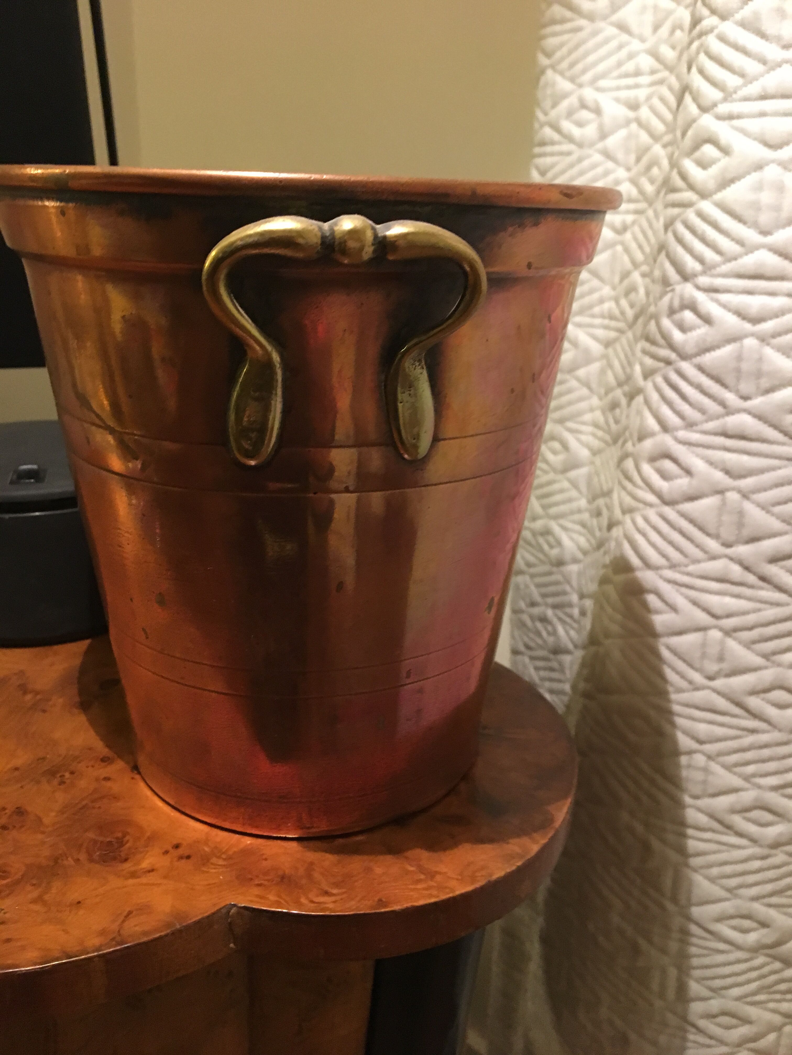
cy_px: 528
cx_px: 396
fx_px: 885
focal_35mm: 29
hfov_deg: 48.2
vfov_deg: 61.7
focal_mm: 4.15
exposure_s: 1/17
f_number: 2.2
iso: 200
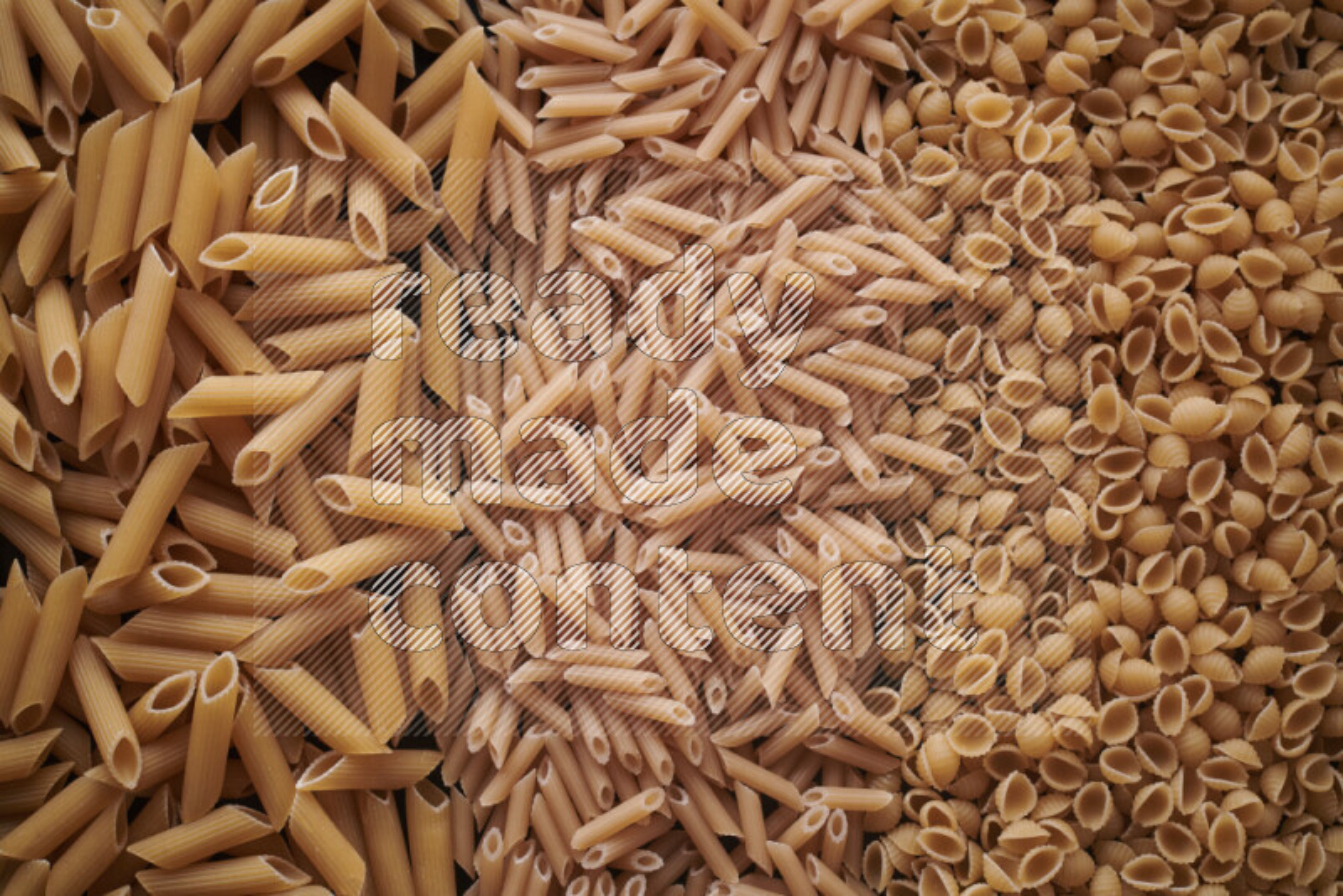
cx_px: 672
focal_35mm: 50
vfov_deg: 27.0
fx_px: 1866
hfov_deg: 39.6
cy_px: 448
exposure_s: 1/100
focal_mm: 50
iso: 160
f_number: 8
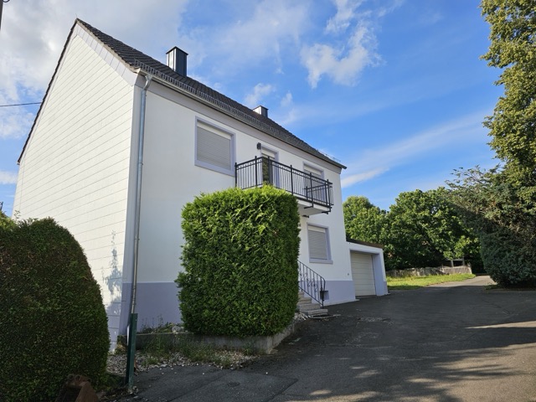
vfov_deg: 58.9
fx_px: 356
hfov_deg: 73.9
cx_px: 268
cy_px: 201
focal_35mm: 23
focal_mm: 6.3
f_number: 1.7
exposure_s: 1/868
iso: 10
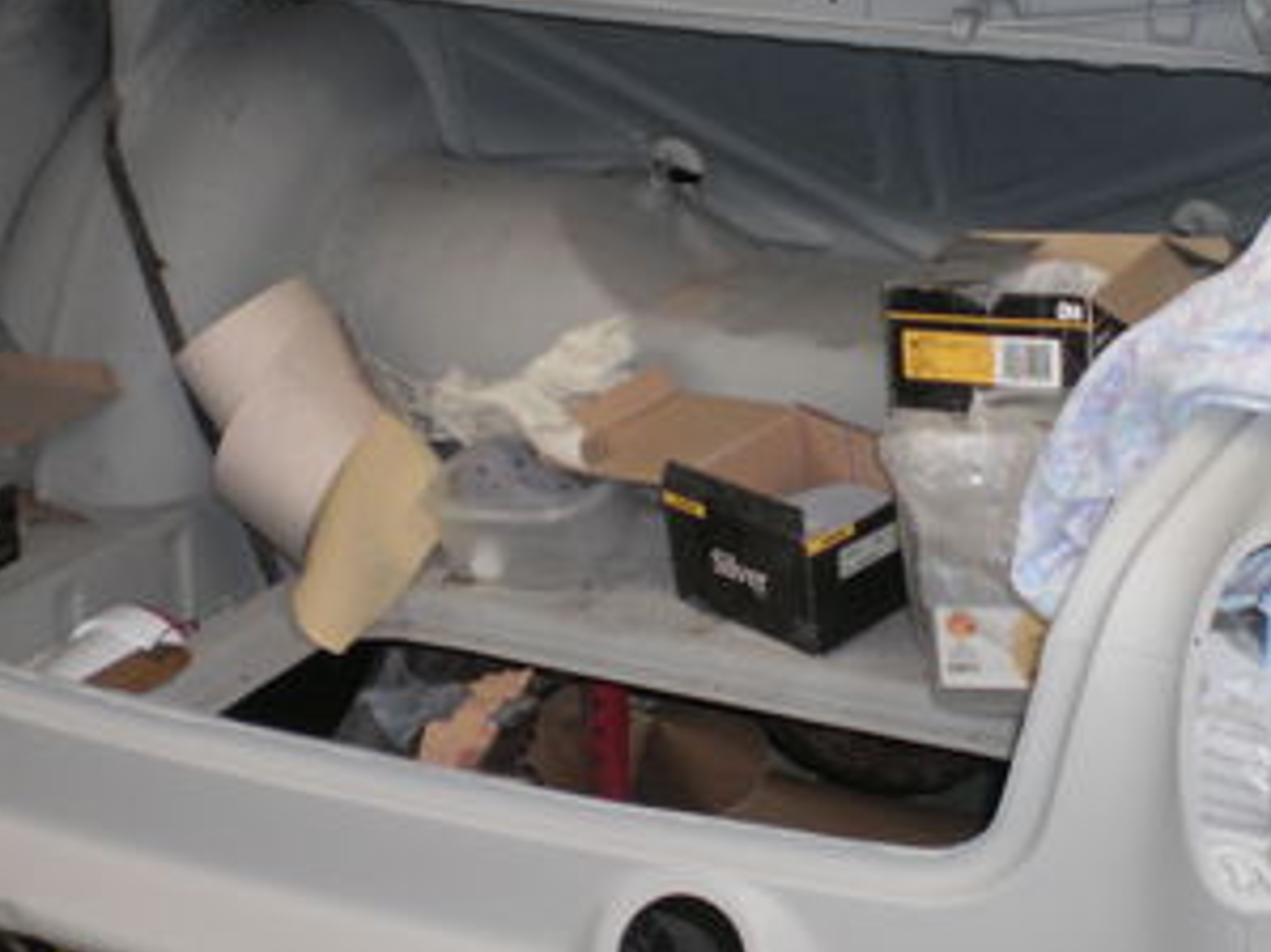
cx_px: 646
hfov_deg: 25.3
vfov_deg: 19.1
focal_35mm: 77
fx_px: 2826
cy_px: 489
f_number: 3.1
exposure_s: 1/30
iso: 125
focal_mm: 6.3
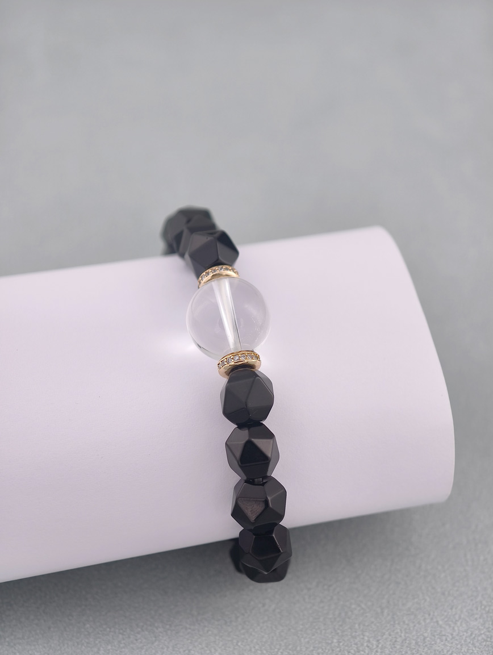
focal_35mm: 85
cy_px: 328
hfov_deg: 17.4
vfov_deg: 23.0
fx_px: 1610
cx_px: 246
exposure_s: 1/160
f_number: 2.67
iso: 125
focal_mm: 22.48
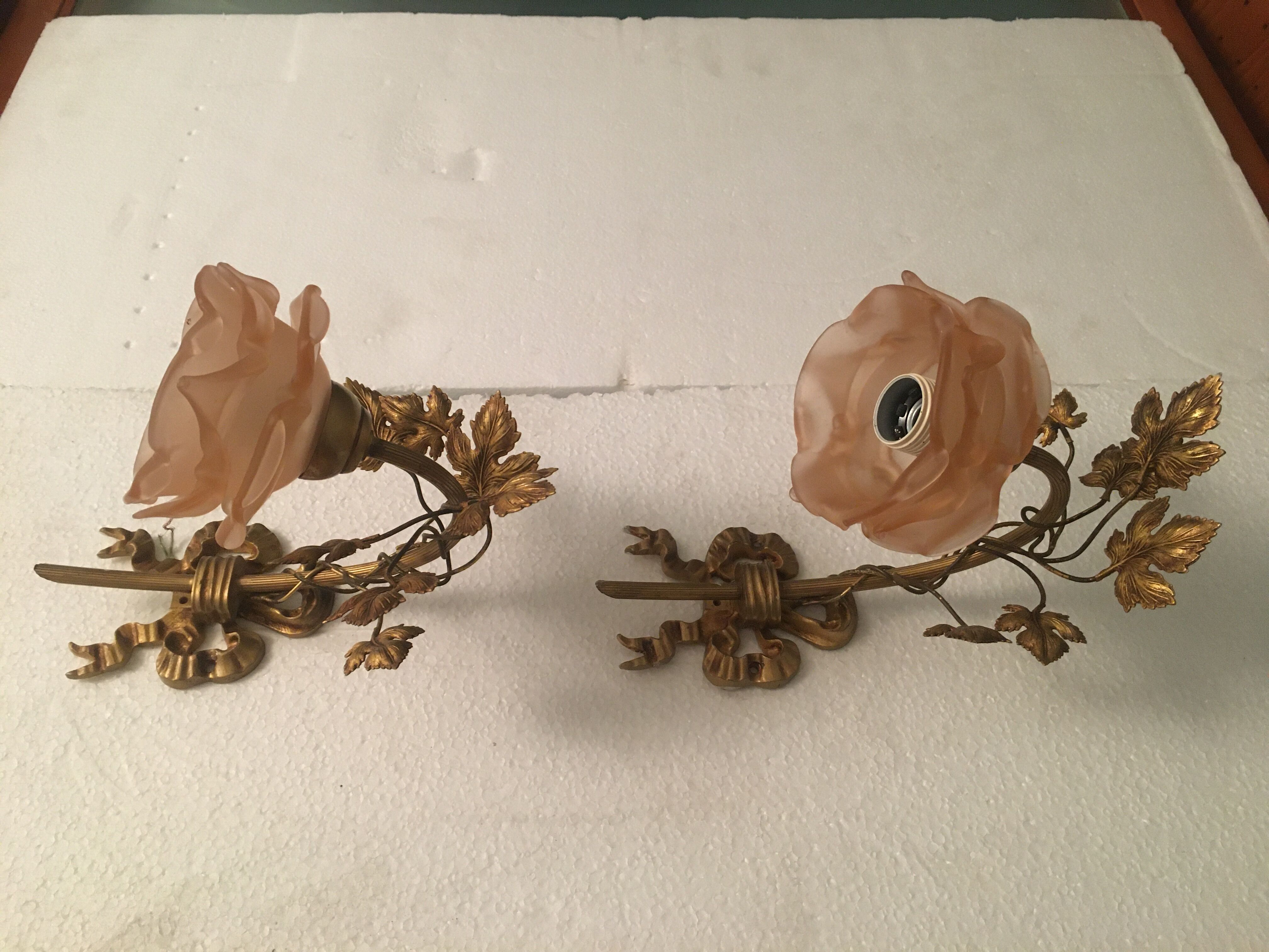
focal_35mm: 29
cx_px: 634
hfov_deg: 61.7
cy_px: 476
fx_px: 1063
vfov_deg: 48.2
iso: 200
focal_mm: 4.15
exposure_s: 1/20
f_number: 2.2
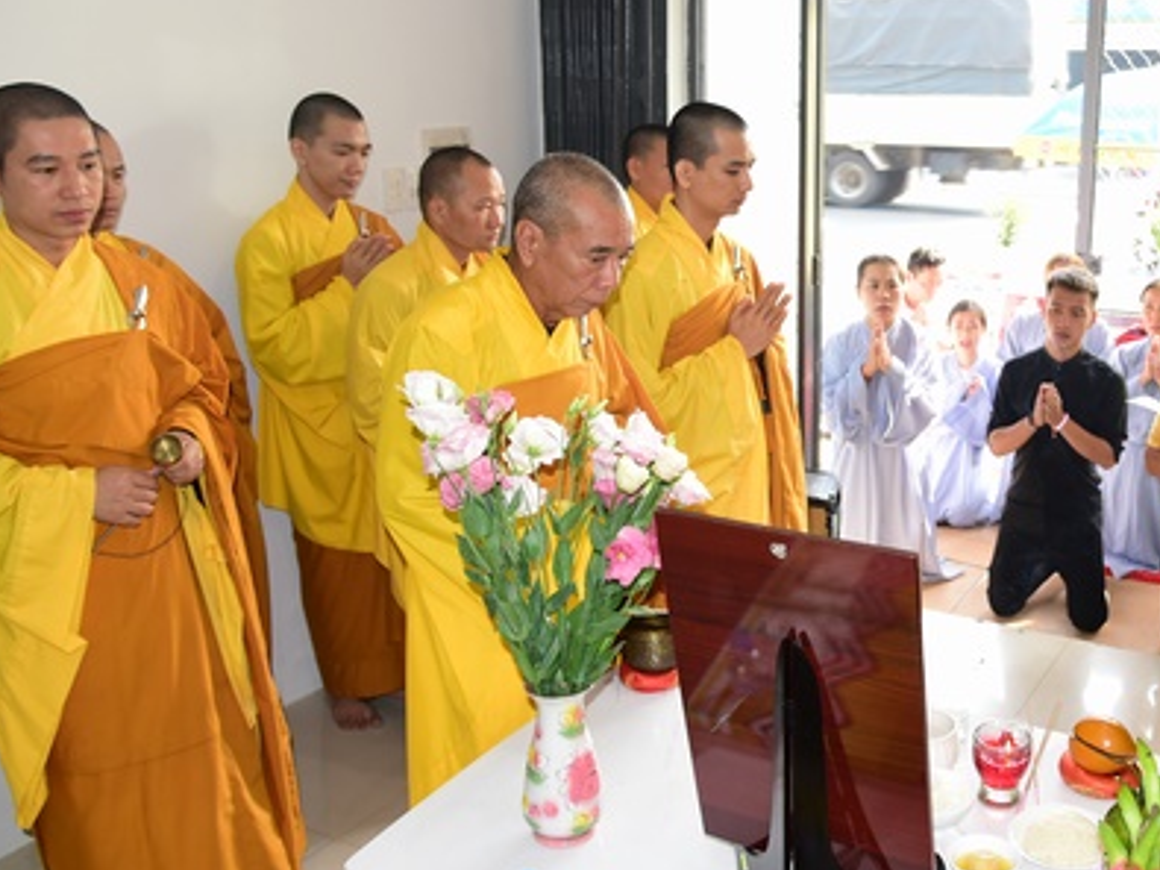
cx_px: 866
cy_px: 385
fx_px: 1273
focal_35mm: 38
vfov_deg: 37.7
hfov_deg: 47.2
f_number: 4.5
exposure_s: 1/80
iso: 500
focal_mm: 24
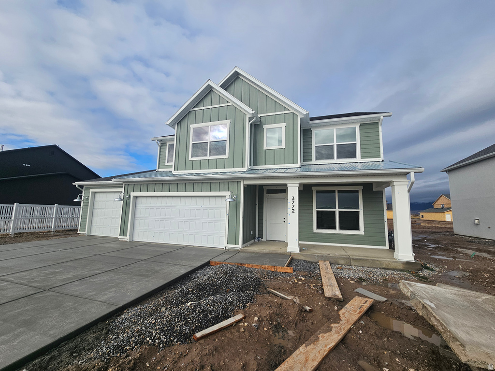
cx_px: 248
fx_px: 186
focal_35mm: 13
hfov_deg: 106.2
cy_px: 186
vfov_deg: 89.9
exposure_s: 1/2531
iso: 50
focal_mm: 2.2
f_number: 2.2
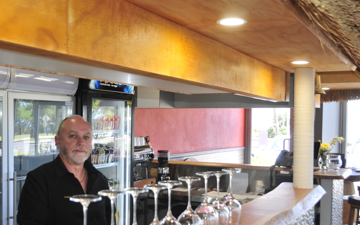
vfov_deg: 26.8
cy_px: 135
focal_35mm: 48
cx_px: 164
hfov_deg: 41.8
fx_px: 471
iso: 320
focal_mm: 26
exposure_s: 1/60
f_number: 5
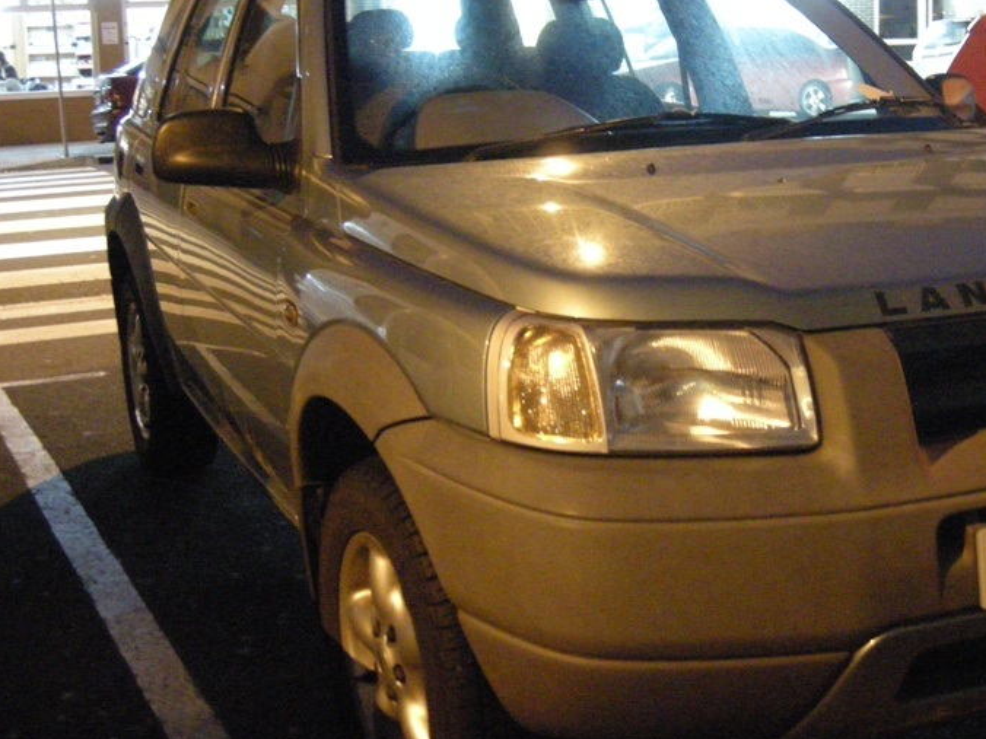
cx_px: 719
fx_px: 1510
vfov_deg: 27.4
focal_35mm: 53
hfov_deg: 35.5
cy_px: 278
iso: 800
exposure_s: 1/3.5
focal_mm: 7.5
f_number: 2.7
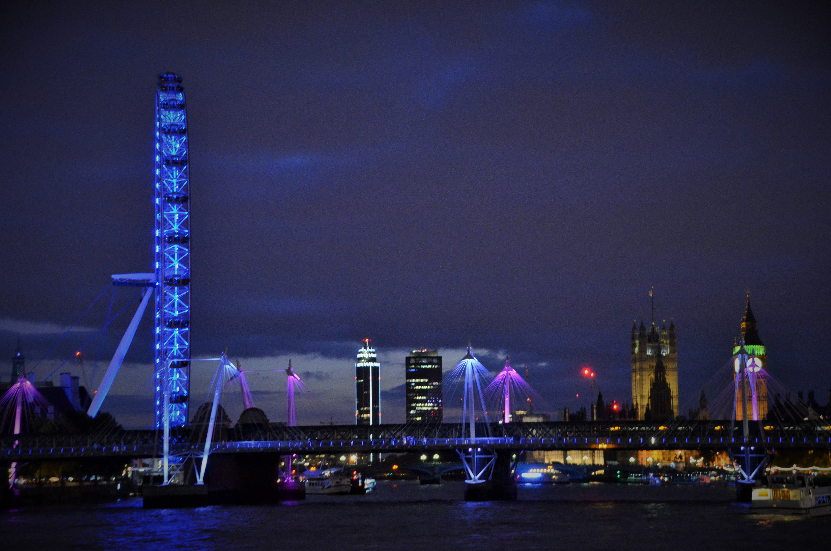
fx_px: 2073
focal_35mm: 90
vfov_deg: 15.1
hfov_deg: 22.7
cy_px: 276
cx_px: 416
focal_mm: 60
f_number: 5.3
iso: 3200
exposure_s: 1/8
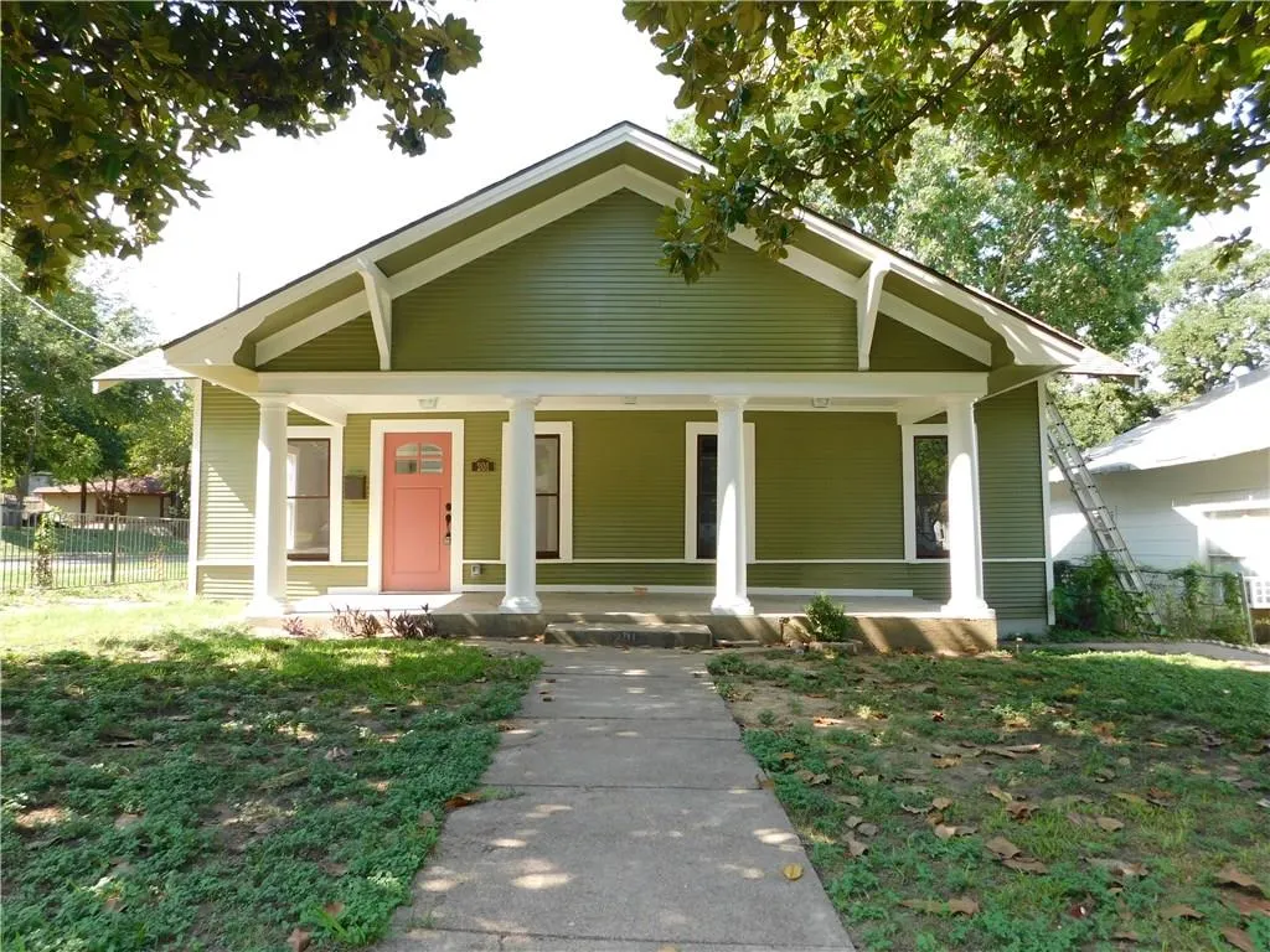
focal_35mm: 23
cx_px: 635
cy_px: 476
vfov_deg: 58.9
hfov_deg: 73.9
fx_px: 844
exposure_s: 1/250
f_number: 3
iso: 125
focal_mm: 4
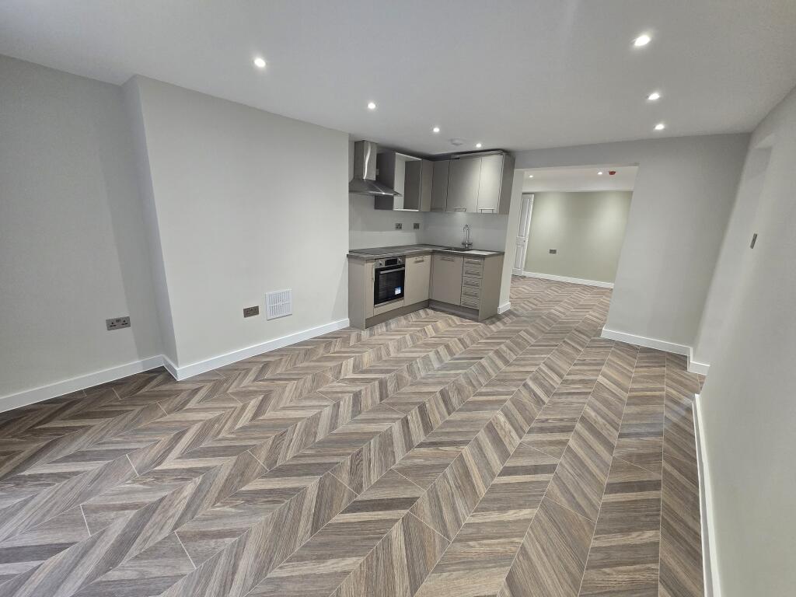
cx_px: 398
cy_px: 298
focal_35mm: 13
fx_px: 299
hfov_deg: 106.2
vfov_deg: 89.9
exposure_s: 1/50
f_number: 2.2
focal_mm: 2.2
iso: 320
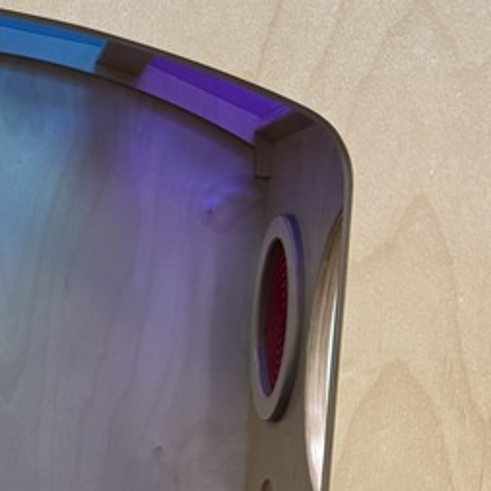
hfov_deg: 18.3
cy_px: 549
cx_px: -208
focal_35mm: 86
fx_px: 1380
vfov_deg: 19.3
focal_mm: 6.76
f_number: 1.78
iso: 200
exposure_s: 1/60
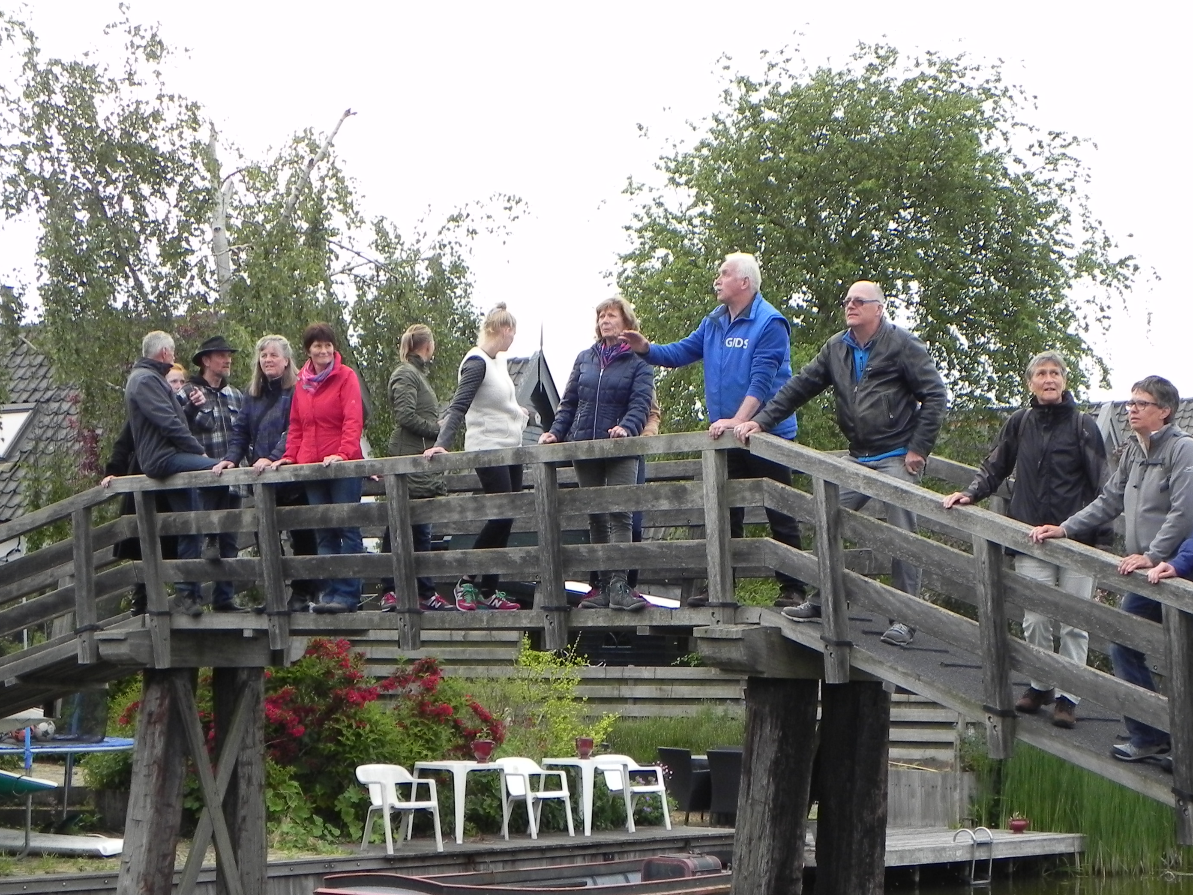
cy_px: 575
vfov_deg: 19.3
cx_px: 680
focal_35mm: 76
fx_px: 2619
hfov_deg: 25.6
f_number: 3.5
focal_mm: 10.3
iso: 160
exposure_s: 1/115
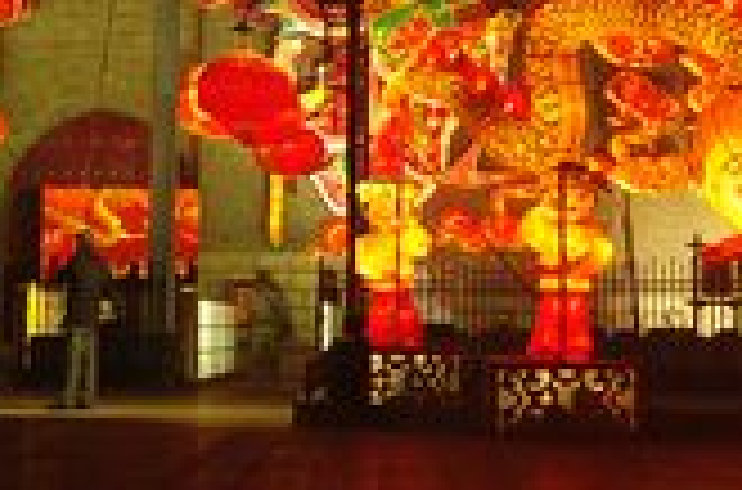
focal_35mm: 175
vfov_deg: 7.6
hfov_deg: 11.8
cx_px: 342
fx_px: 3597
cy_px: -326
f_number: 8
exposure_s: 1/2.5
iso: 200
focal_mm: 24
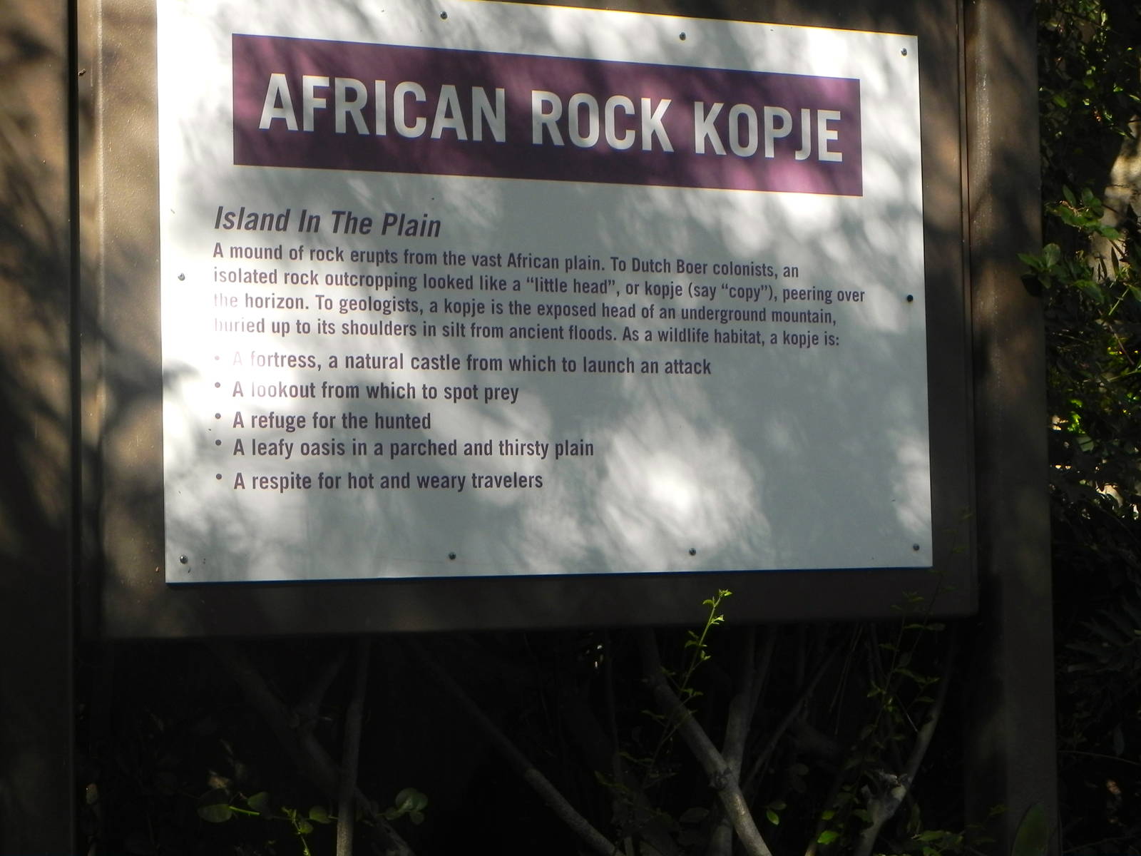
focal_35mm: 75
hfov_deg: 26.0
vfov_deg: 19.6
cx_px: 570
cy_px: 428
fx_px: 2472
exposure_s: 1/191
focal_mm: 13.4
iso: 160
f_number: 5.6
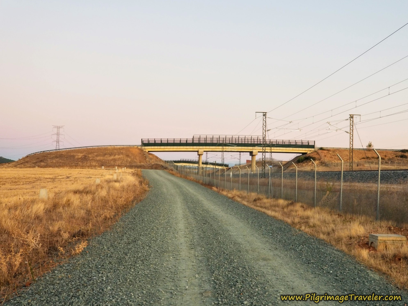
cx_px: 204
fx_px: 613
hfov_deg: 36.8
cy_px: 153
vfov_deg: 28.0
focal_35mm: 52
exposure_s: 1/30
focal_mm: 6
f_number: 2.4
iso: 64
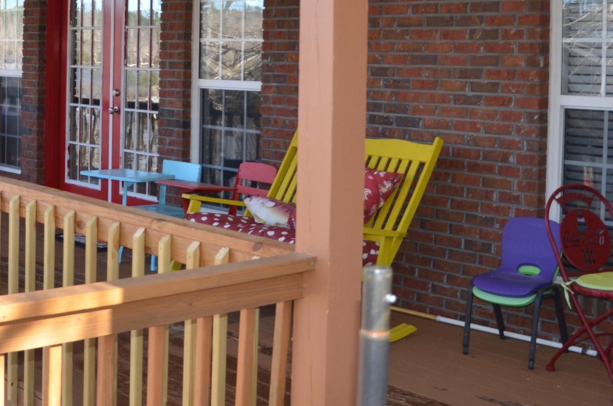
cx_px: 174
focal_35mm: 58
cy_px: 62
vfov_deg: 22.8
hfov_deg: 34.0
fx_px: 986
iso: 200
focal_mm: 18
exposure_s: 1/250
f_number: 4
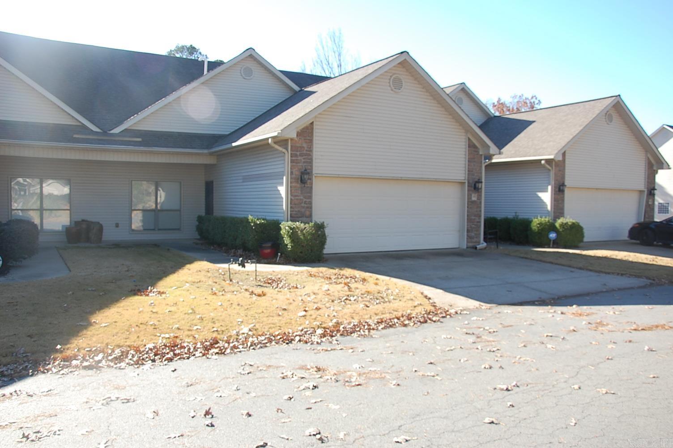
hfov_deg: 67.4
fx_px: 504
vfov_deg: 47.8
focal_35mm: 27
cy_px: 224
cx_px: 336
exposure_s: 1/200
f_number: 7.1
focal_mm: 18
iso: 200
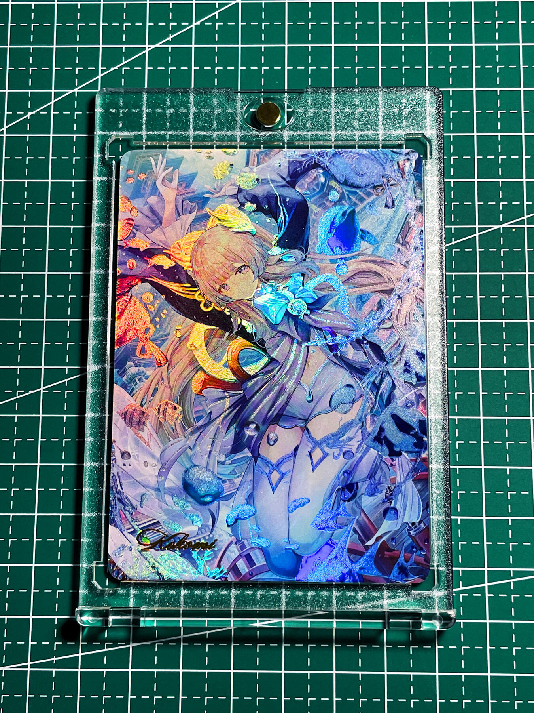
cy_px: 356
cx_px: 267
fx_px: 1070
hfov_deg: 28.0
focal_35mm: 52
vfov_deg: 36.8
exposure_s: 1/99
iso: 127
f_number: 1.6
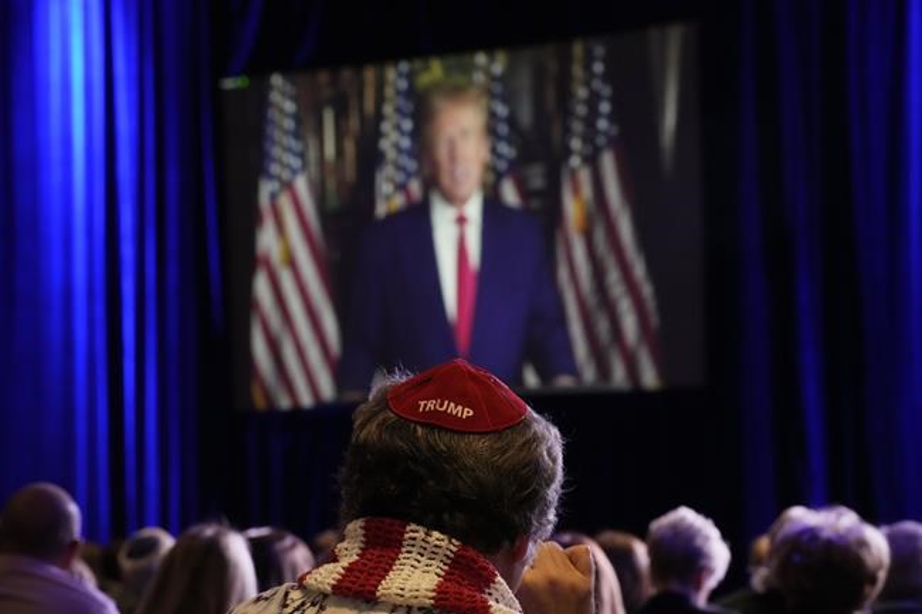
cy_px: 307
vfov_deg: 9.0
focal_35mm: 152
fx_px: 3892
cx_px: 461
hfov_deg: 13.5
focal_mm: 152
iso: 5000
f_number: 13
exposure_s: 1/15
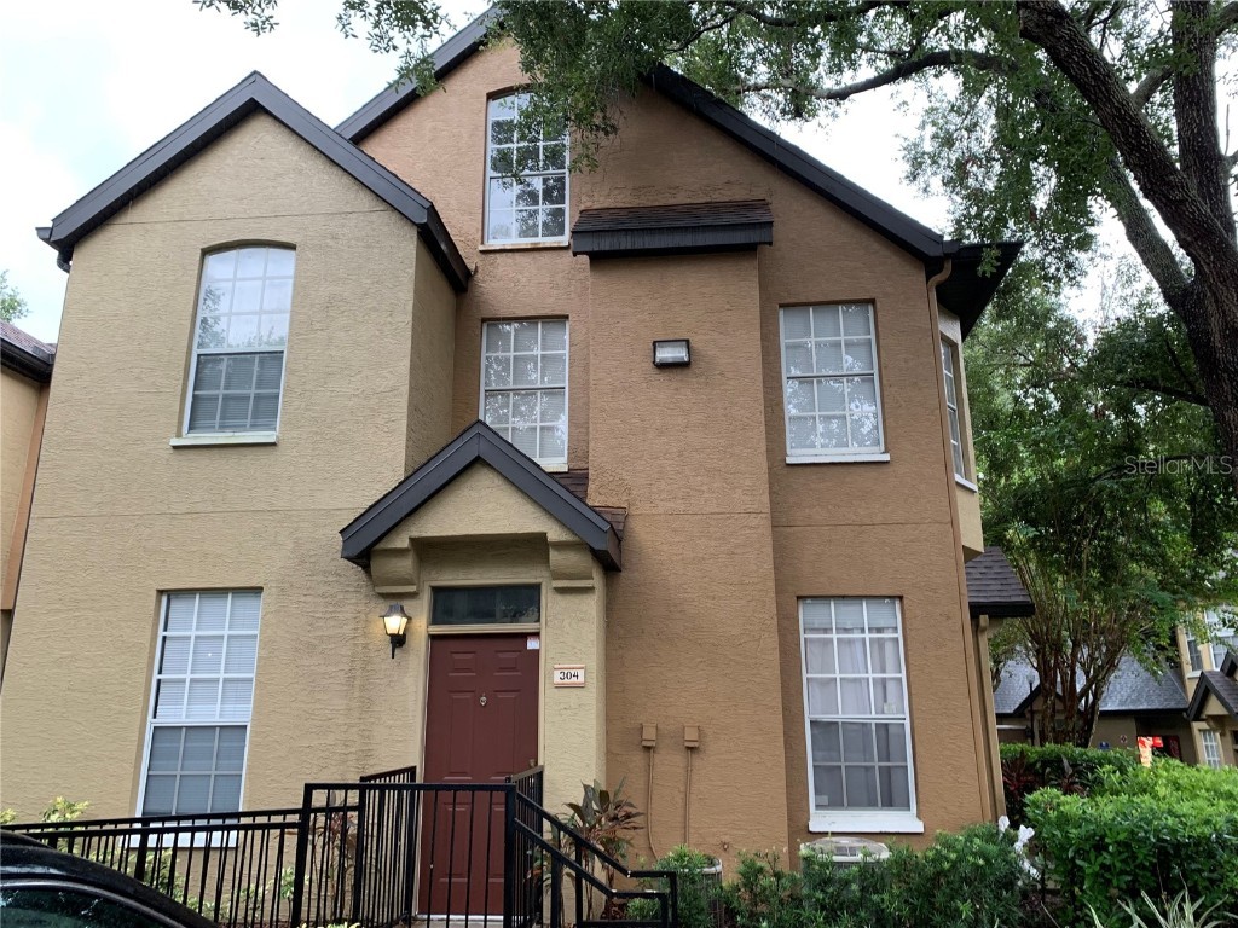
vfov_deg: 53.1
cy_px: 464
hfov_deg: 67.3
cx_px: 619
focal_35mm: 26
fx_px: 930
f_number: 1.8
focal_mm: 4.25
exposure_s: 1/60
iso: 100
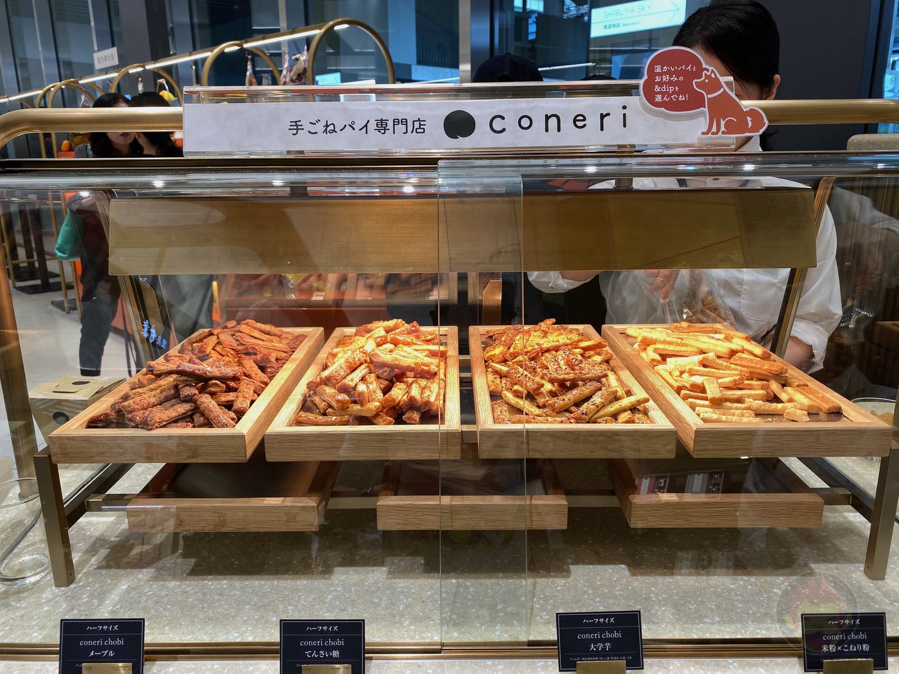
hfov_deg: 67.3
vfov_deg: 53.1
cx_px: 450
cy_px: 337
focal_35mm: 26
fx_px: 675
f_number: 1.8
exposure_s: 1/100
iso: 40
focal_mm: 4.25
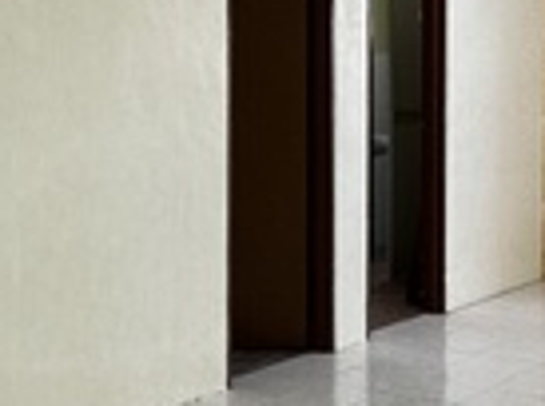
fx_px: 1288
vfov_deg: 17.8
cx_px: 44
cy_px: 115
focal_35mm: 82
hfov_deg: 23.2
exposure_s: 1/100
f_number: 2.2
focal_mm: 2.22
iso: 125
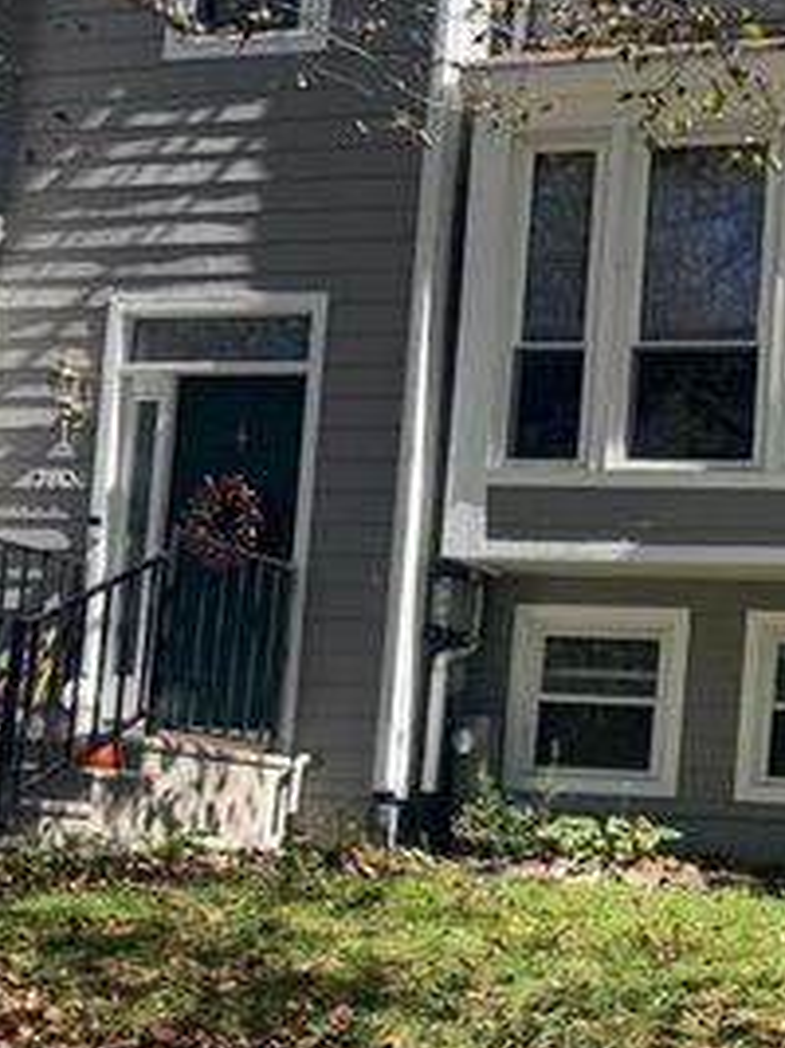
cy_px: 771
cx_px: 966
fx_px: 1816
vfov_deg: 31.7
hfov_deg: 22.3
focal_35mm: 60
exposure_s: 1/1855
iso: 80
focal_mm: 6.76
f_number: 1.78
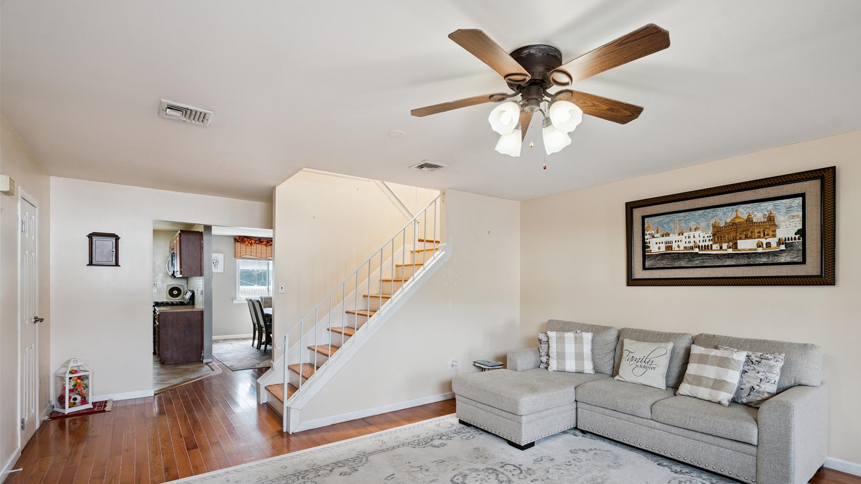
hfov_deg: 95.9
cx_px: 436
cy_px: 286
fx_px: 388
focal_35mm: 17
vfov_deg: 63.5
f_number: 5.6
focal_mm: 16
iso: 500
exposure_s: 1/80
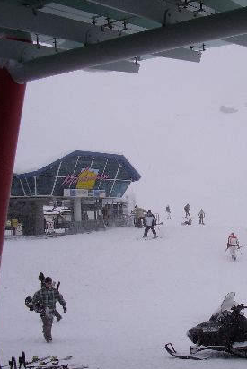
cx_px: 200
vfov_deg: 45.4
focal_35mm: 43
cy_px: 189
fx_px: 442
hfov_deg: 30.4
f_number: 4.1
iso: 71
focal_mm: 5.8
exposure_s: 1/2000
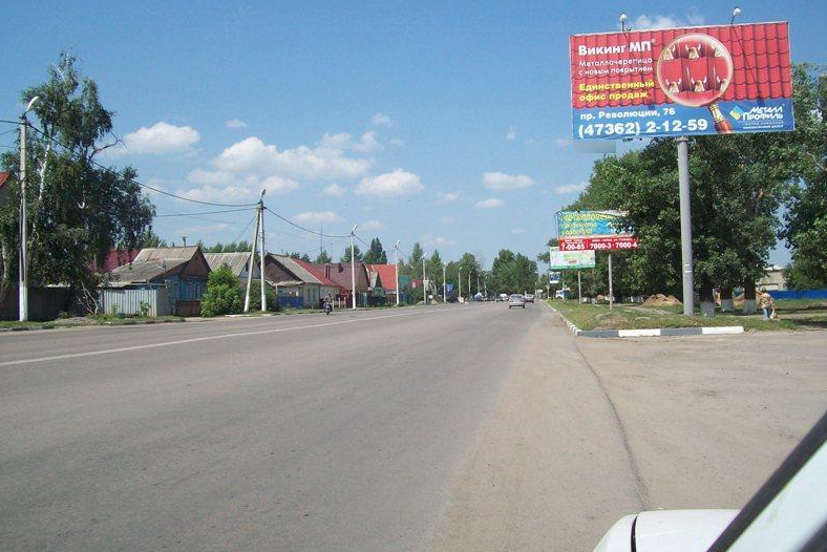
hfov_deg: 50.7
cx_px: 408
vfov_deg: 35.0
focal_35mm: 38
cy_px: 247
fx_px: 873
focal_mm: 6
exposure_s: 1/657
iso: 80
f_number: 4.8
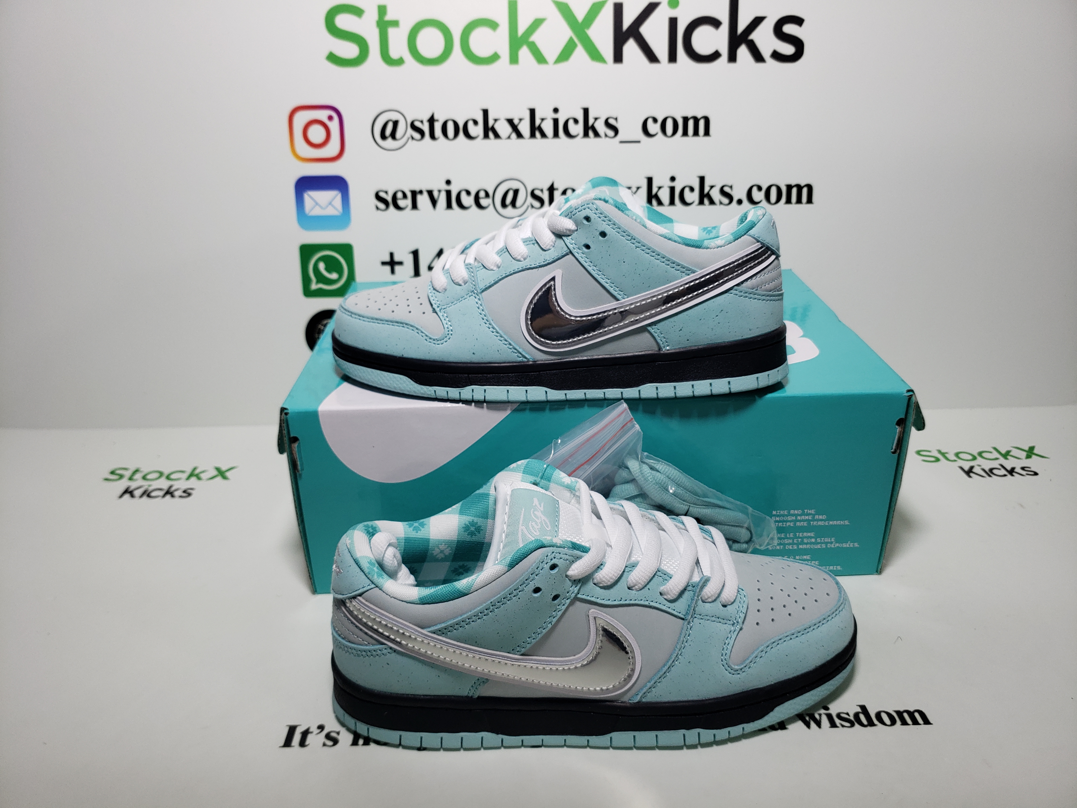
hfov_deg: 67.3
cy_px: 404
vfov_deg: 53.1
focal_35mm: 26
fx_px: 809
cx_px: 538
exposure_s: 1/445
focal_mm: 4.3
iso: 50
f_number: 1.5
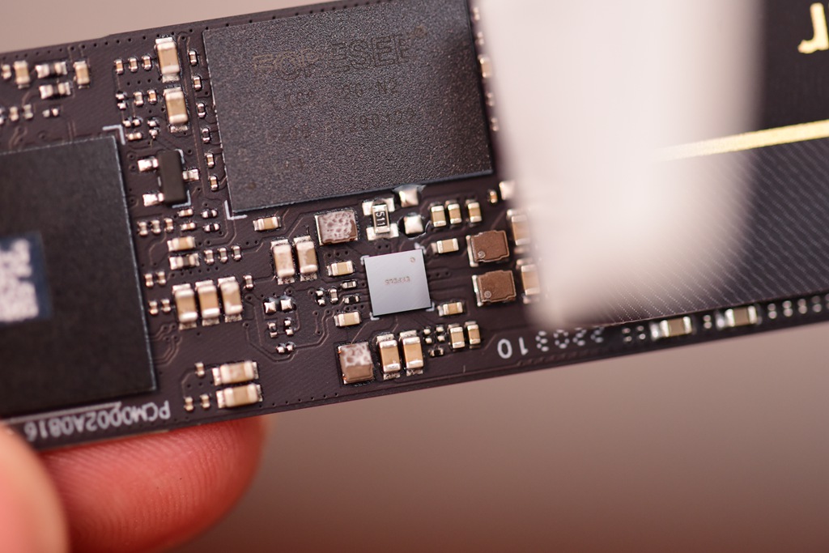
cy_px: 276
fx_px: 2418
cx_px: 414
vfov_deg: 13.0
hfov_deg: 19.5
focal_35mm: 105
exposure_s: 1/60
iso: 1600
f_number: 5.6
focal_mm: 105
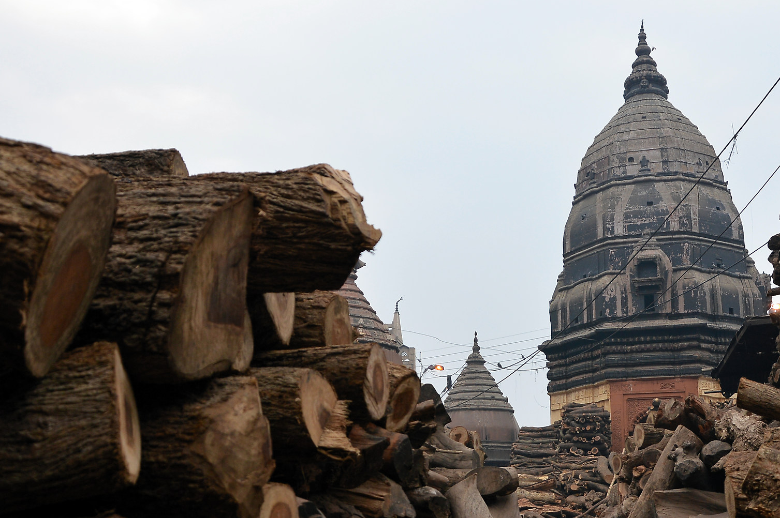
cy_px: 285
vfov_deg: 31.1
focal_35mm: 43
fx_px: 931
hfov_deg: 44.9
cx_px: 509
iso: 200
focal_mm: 18
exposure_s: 1/100
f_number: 5
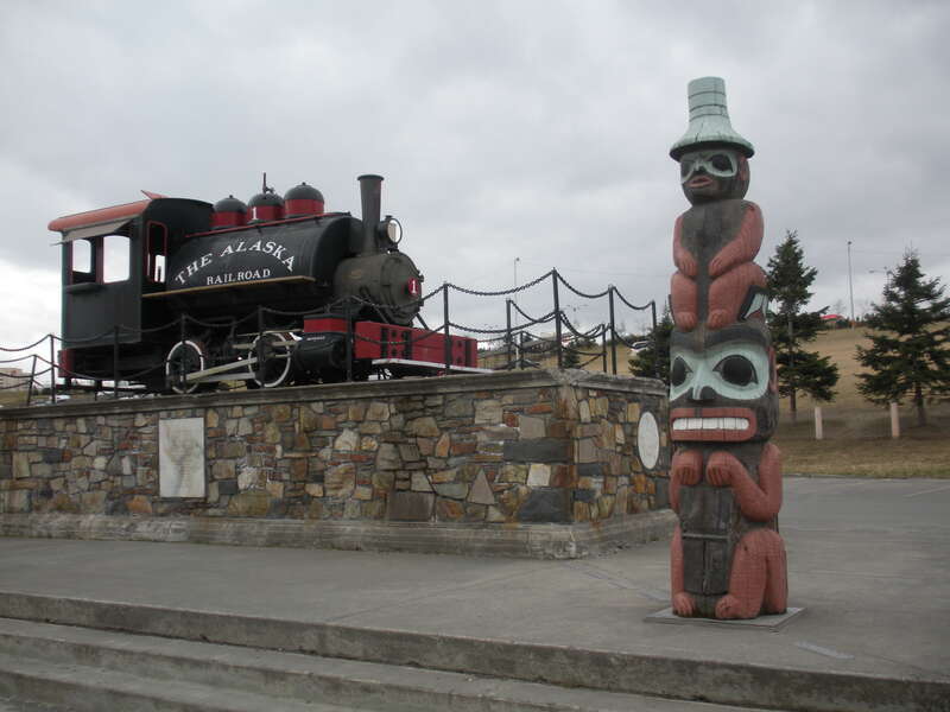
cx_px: 475
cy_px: 356
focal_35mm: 35
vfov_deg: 40.7
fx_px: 961
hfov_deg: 52.6
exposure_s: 1/428
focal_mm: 6.3
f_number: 3.5
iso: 64
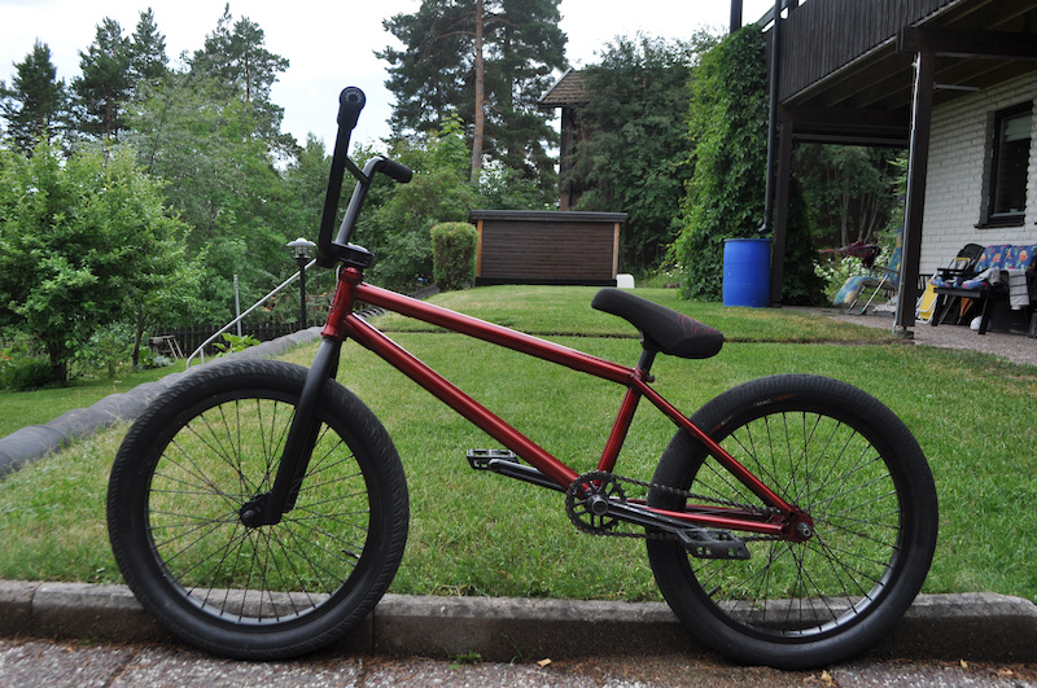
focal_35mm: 33
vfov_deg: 39.9
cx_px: 518
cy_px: 344
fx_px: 949
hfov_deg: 57.3
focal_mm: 22
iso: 200
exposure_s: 1/200
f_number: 7.1
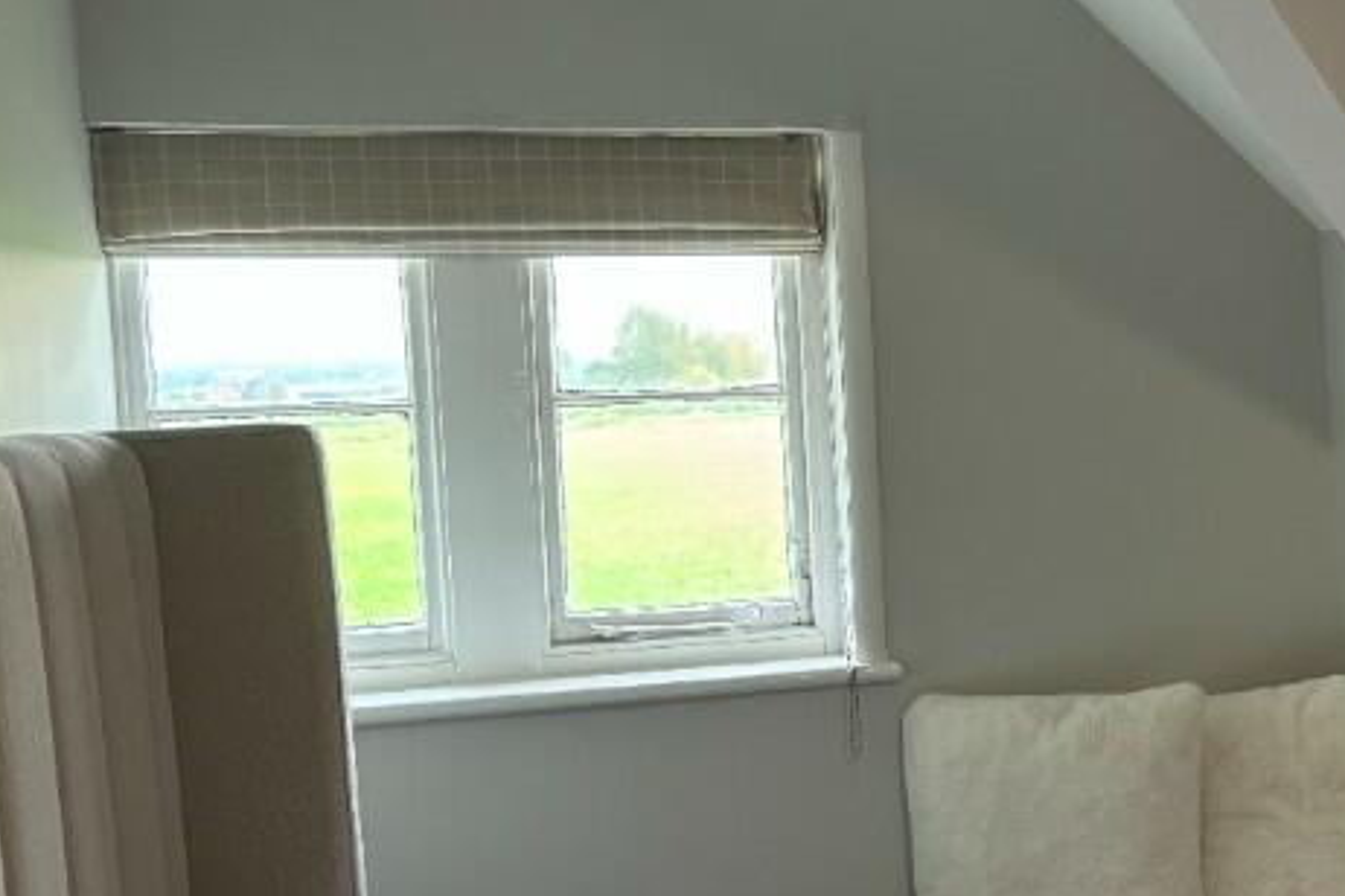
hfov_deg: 30.0
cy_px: 532
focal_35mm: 60
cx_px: 1476
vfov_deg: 22.6
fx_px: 2241
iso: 100
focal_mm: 5.96
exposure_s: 1/50
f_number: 1.6
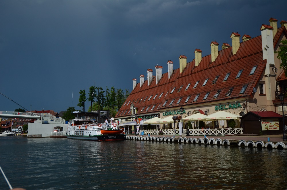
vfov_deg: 36.7
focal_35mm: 36
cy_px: 95
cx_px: 144
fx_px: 286
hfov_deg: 53.2
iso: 220
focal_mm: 24
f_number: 4
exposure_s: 1/8000
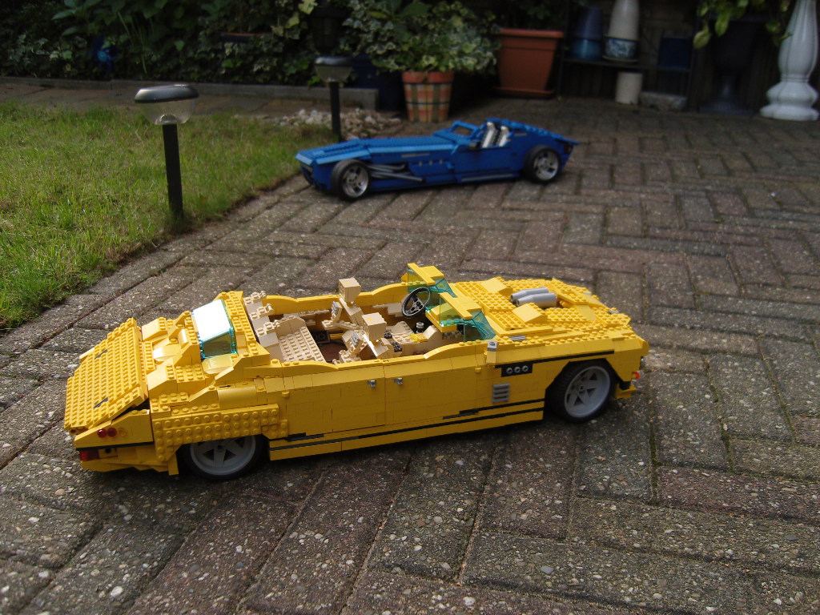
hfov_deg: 54.0
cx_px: 410
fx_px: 805
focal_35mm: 34
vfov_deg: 41.8
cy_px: 308
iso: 100
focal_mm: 7.3
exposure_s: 1/125
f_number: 2.8
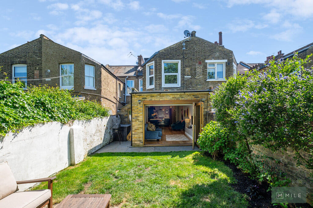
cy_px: 104
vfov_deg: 77.3
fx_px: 130
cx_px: 156
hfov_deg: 100.4
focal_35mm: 15
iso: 640
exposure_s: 1/640
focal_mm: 10
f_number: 8
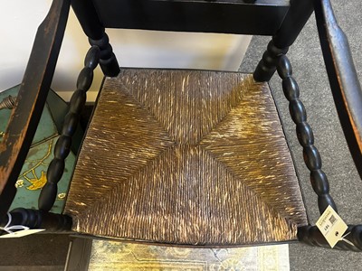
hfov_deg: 71.6
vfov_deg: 56.8
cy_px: 136
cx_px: 181
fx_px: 251
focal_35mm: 24
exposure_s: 1/33
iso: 640
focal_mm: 6.86
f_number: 1.78
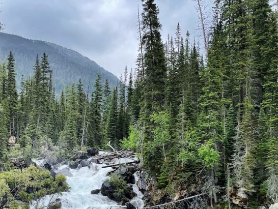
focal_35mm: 47
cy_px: 179
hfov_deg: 39.3
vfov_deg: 29.9
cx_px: 67
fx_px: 378
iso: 32
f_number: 1.6
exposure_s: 1/1125
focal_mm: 4.2
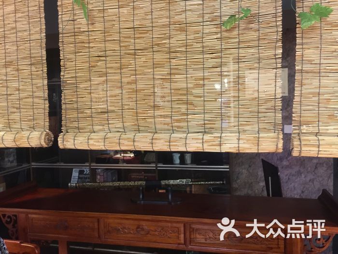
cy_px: 127
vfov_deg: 48.2
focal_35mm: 29
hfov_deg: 61.7
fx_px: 283
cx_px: 169
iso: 160
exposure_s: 1/8
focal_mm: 4.15
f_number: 2.2
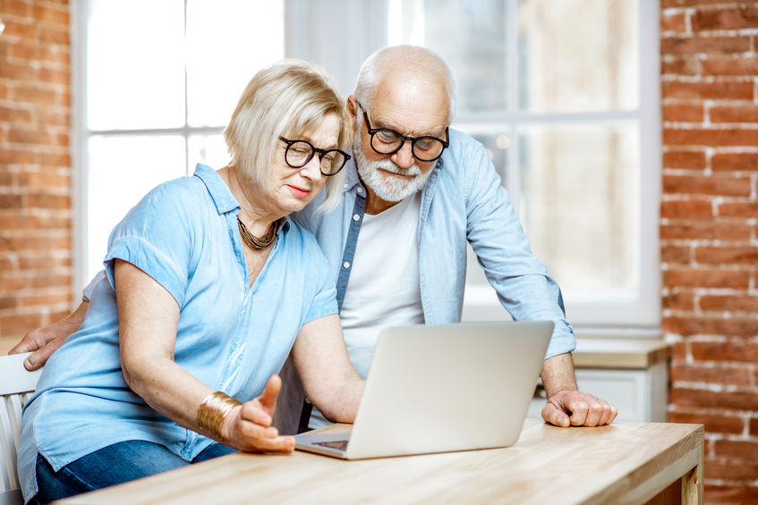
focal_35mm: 85
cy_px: 252
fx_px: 1790
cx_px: 379
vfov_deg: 16.1
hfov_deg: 23.9
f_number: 2.5
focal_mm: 85
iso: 160
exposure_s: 1/200
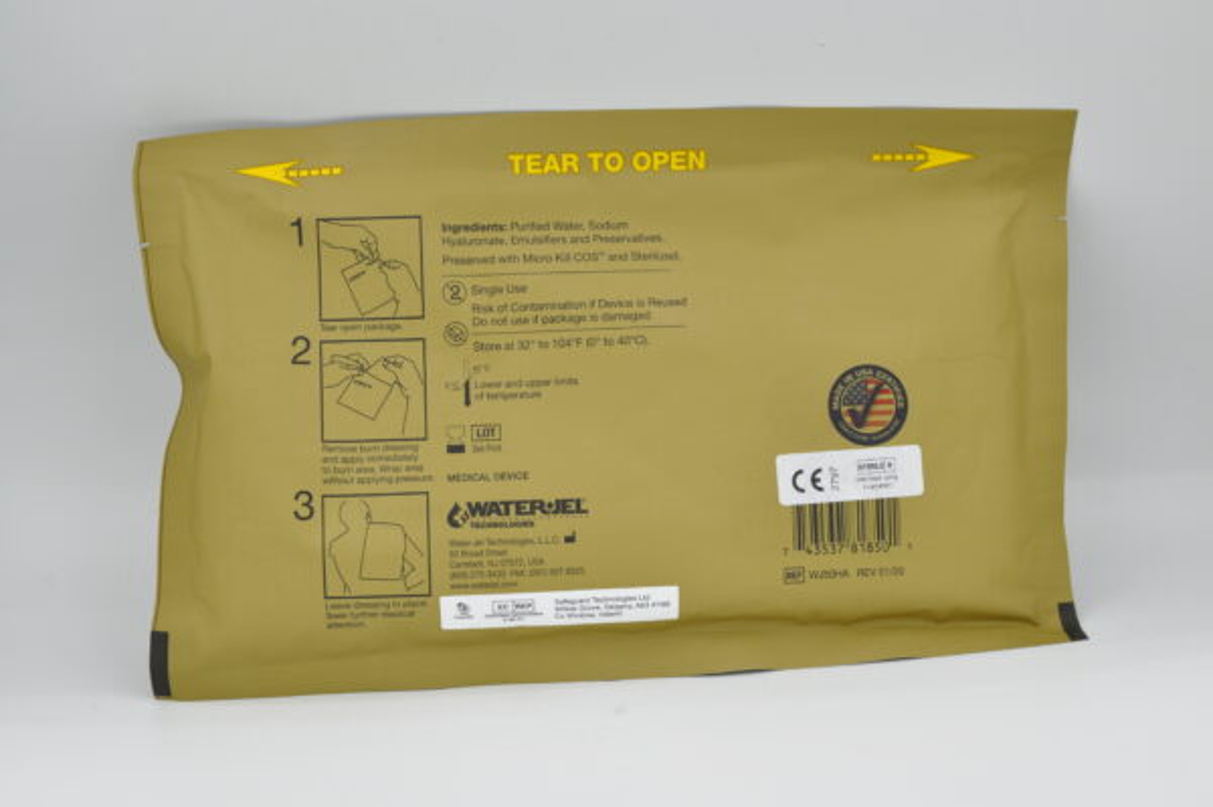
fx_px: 2020
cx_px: 606
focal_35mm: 60
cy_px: 404
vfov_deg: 22.6
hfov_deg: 33.4
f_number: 6.7
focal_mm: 40
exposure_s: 1/180
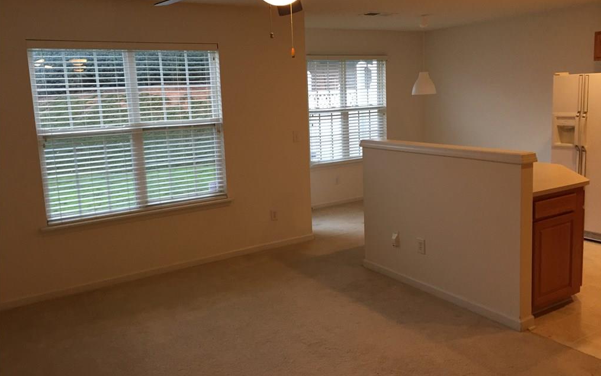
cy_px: 169
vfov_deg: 40.6
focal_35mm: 31
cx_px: 301
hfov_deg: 61.2
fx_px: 508
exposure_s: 1/30
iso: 50
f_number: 2.2
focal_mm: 4.15
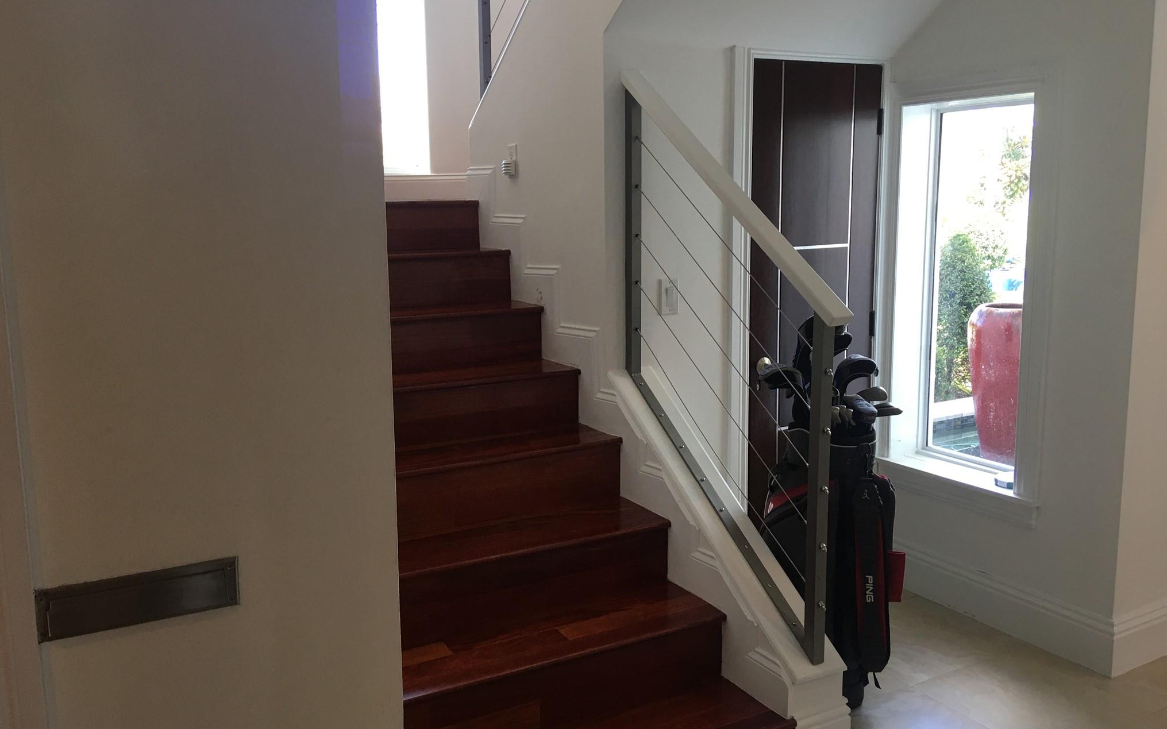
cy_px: 356
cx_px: 585
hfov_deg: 61.2
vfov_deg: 40.6
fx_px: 986
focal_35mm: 31
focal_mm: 4.15
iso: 25
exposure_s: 1/15
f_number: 2.2
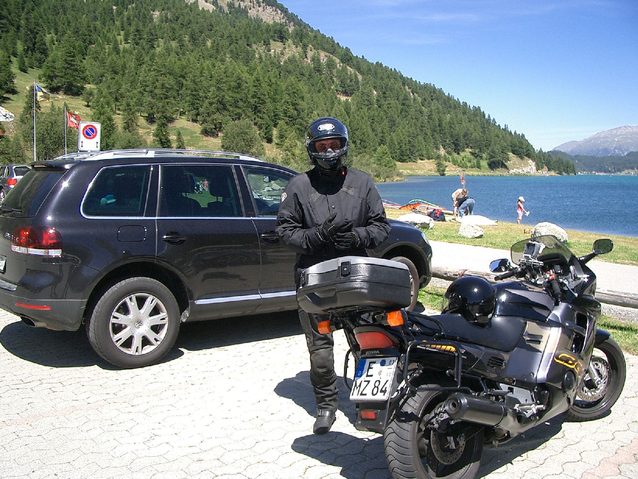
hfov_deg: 52.6
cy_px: 240
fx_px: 645
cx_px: 319
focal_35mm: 35
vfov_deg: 40.7
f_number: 4.3
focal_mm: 5.8
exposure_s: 1/250
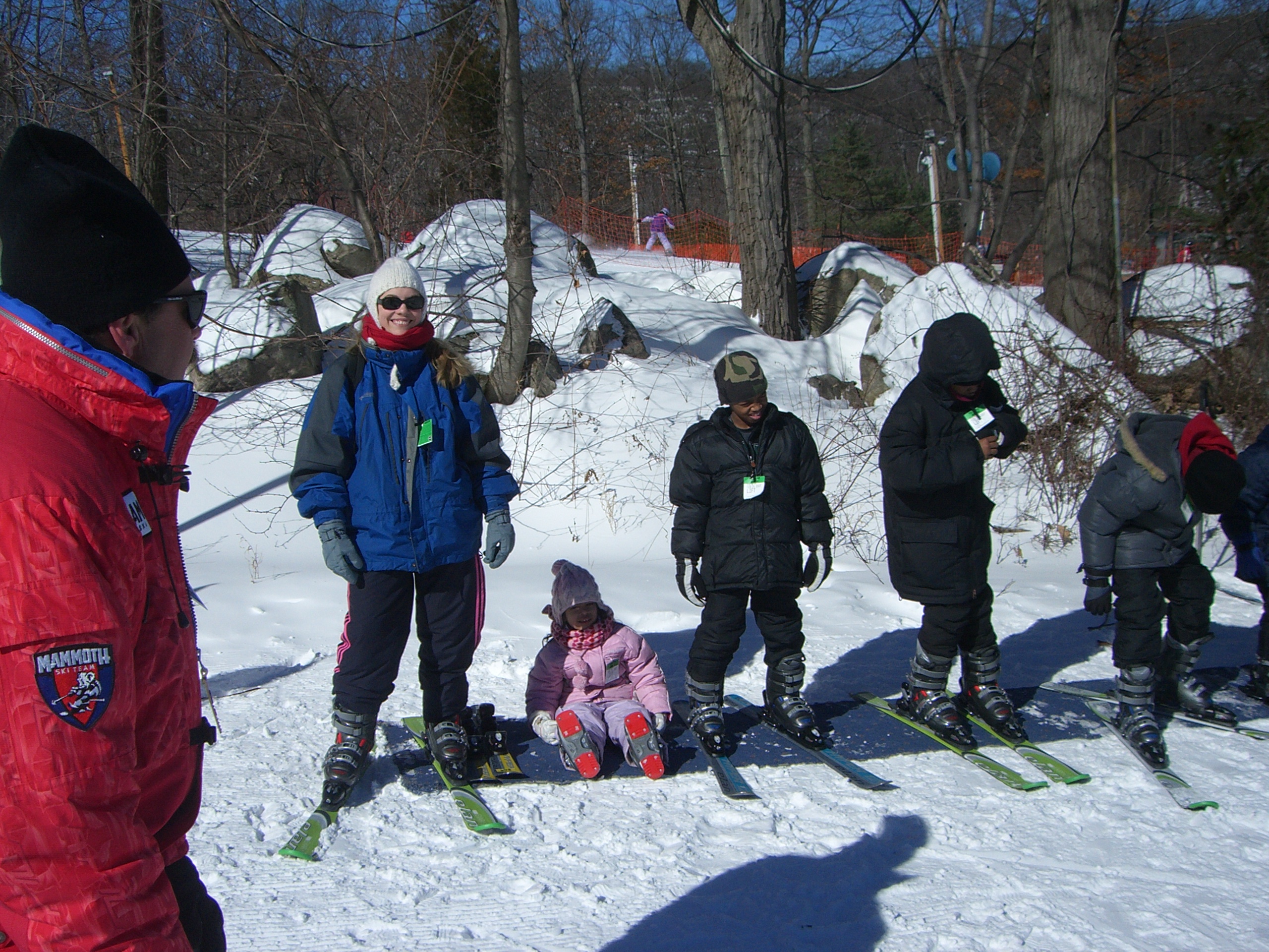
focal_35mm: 38
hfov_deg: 49.0
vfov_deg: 37.7
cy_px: 476
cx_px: 634
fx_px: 1393
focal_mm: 6.2
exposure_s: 1/2000
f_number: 4.3
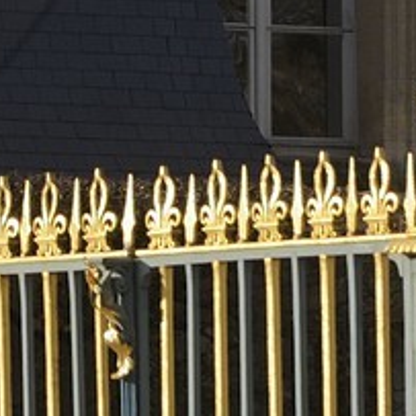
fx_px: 10034
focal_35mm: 738
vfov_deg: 2.4
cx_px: -482
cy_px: -348
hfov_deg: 2.4
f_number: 9
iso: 200
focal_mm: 110
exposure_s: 1/320
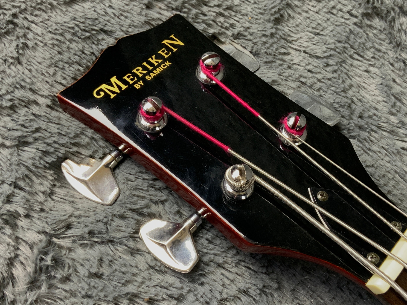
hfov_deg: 44.5
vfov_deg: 34.3
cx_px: 252
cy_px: 160
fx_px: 494
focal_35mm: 42
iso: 160
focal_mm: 3
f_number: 1.8
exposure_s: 1/50
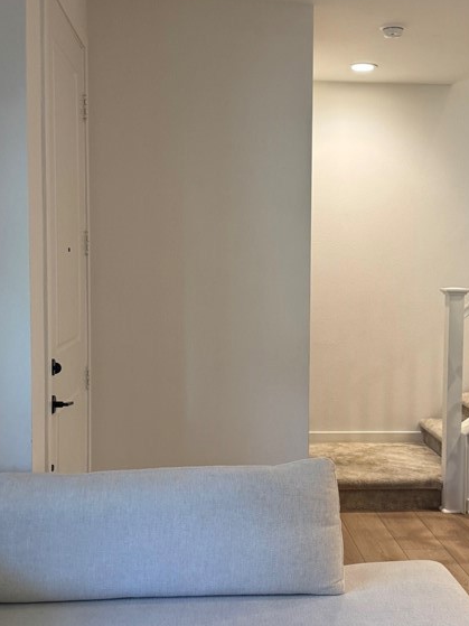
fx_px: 795
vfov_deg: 43.0
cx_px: 285
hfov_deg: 32.7
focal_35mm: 44
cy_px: 312
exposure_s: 1/120
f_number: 1.78
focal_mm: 6.76
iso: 200
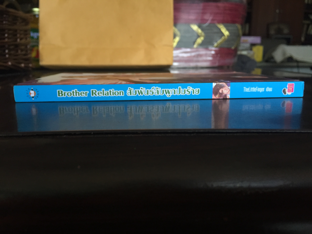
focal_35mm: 29
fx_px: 261
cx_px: 156
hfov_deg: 61.7
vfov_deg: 48.2
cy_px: 117
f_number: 2.2
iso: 80
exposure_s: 1/33
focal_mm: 4.15
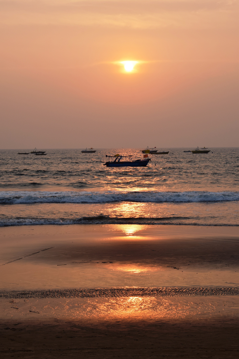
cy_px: 180
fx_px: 821
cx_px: 120
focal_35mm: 82
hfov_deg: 16.6
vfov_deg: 24.6
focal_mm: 55
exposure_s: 1/200
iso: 200
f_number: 13
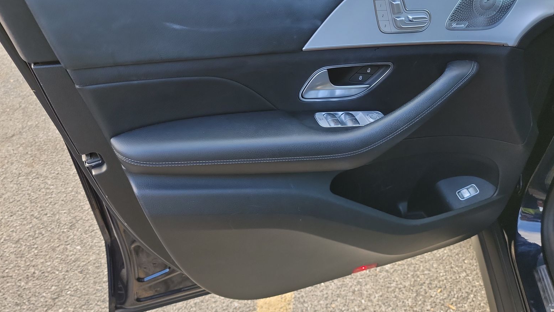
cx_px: 273
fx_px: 397
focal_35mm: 27
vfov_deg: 42.9
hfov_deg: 69.8
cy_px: 151
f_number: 1.8
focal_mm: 6.7
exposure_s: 1/59
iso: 54
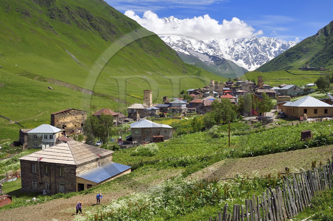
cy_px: 110
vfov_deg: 38.8
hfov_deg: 55.8
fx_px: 314
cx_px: 166
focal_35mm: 34
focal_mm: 34
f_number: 10
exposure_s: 1/640
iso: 200
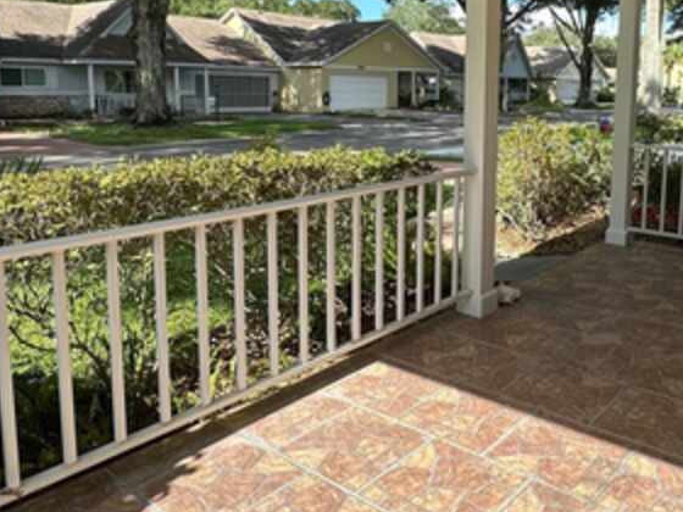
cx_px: 459
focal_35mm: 32
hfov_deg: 55.6
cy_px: 163
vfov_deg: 43.4
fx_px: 631
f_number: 2.2
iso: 40
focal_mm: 2.22
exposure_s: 1/553
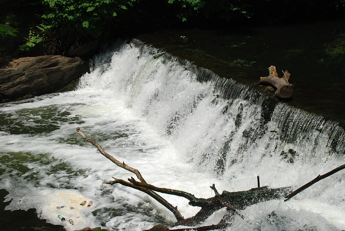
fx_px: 461
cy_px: 116
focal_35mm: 48
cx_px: 172
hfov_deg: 41.1
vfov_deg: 28.1
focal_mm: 32
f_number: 8
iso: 100
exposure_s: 1/320
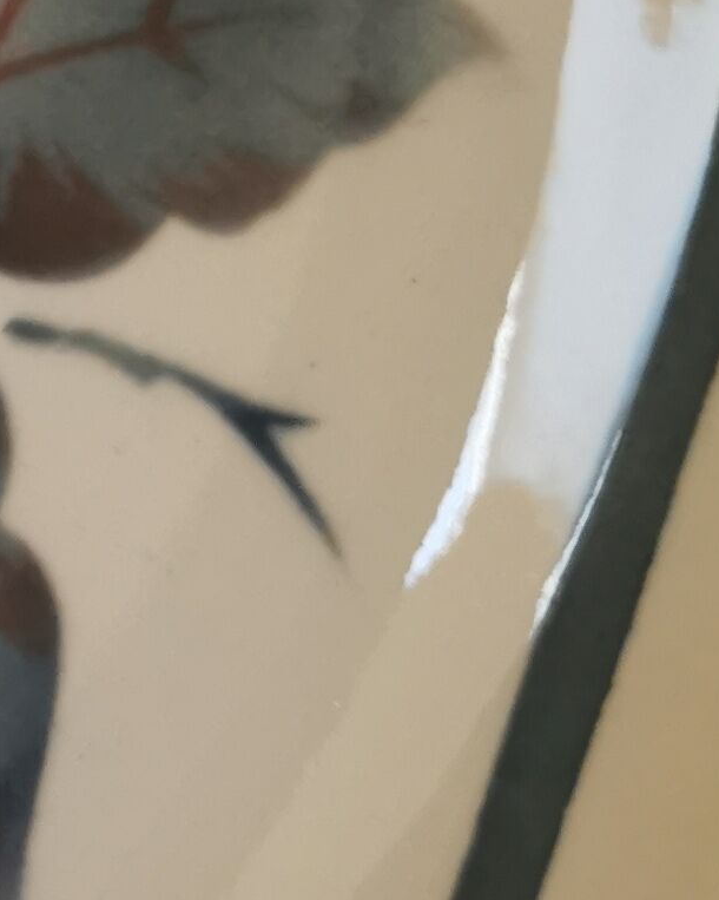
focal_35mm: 126
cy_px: -269
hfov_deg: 10.8
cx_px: -880
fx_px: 3353
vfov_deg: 14.6
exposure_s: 1/50
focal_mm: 5.58
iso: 160
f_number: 1.8
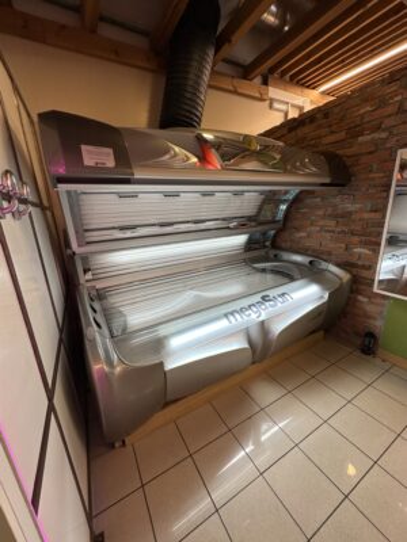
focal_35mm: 14
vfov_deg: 102.1
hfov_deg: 85.7
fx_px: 219
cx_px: 204
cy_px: 271
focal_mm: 2.22
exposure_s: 1/100
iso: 64
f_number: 2.2
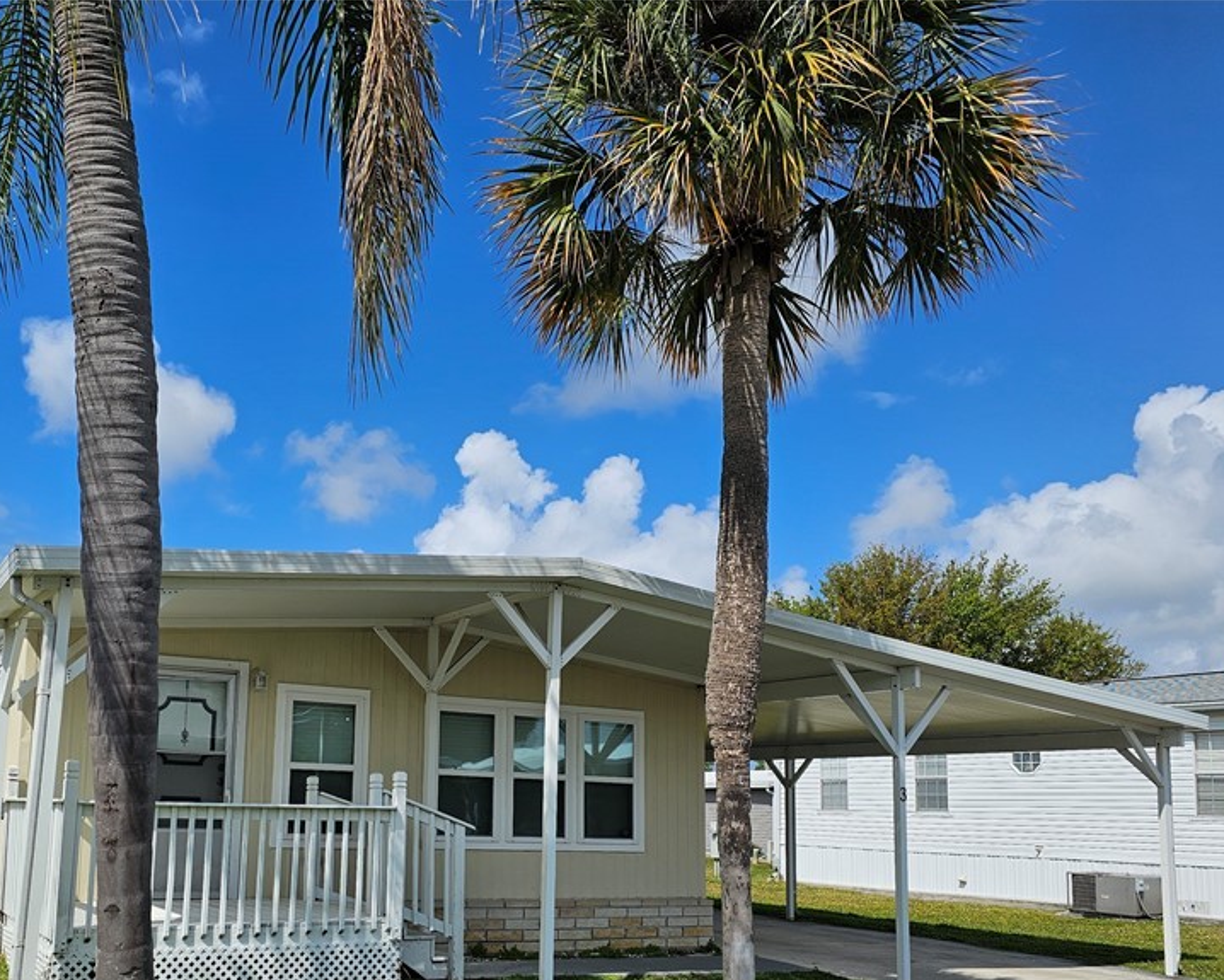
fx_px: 1160
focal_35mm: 32
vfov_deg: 45.1
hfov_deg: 54.5
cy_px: 653
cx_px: 407
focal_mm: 6.3
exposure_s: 1/1737
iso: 12
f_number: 1.7
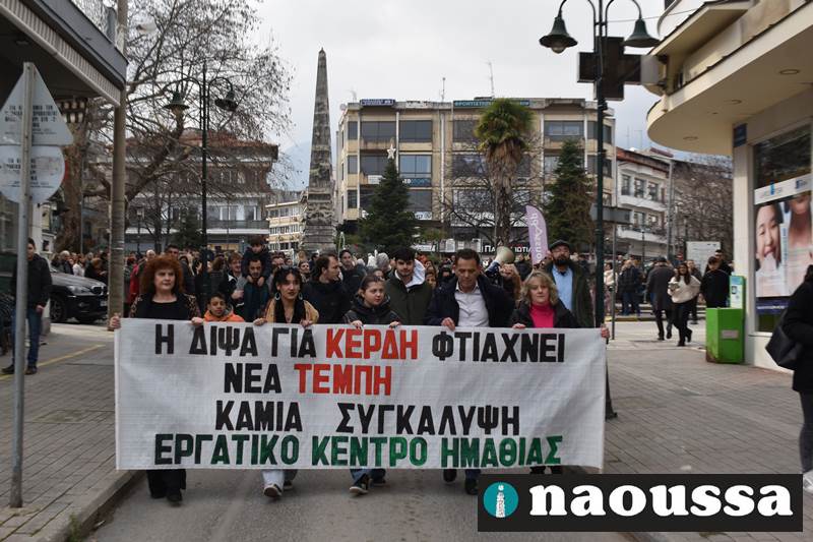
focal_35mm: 46
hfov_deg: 42.3
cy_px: 271
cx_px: 406
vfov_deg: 28.9
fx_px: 1050
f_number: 8
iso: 160
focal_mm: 31
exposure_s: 1/250
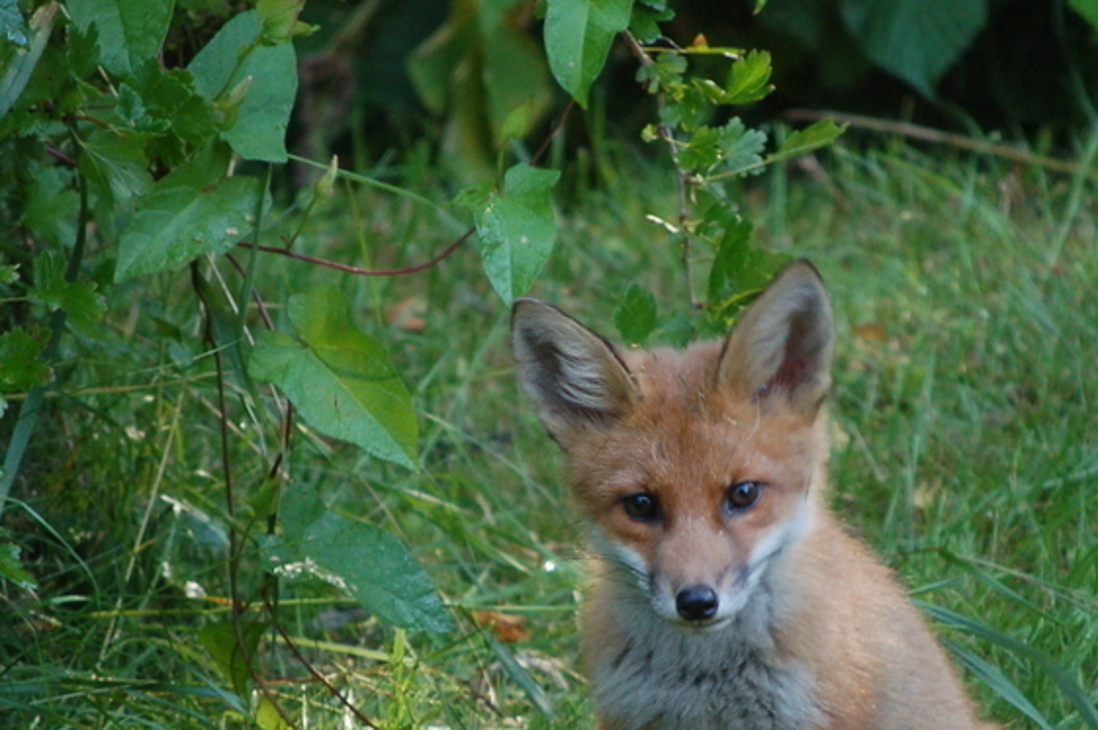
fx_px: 16699
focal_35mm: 548
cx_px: 650
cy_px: 543
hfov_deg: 3.8
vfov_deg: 2.5
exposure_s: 1/30
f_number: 5.6
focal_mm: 200
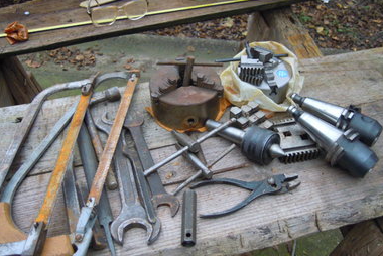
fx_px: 373
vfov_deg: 37.9
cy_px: 141
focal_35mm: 35
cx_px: 183
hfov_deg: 54.4
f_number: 2.8
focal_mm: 5.7
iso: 280
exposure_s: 1/60
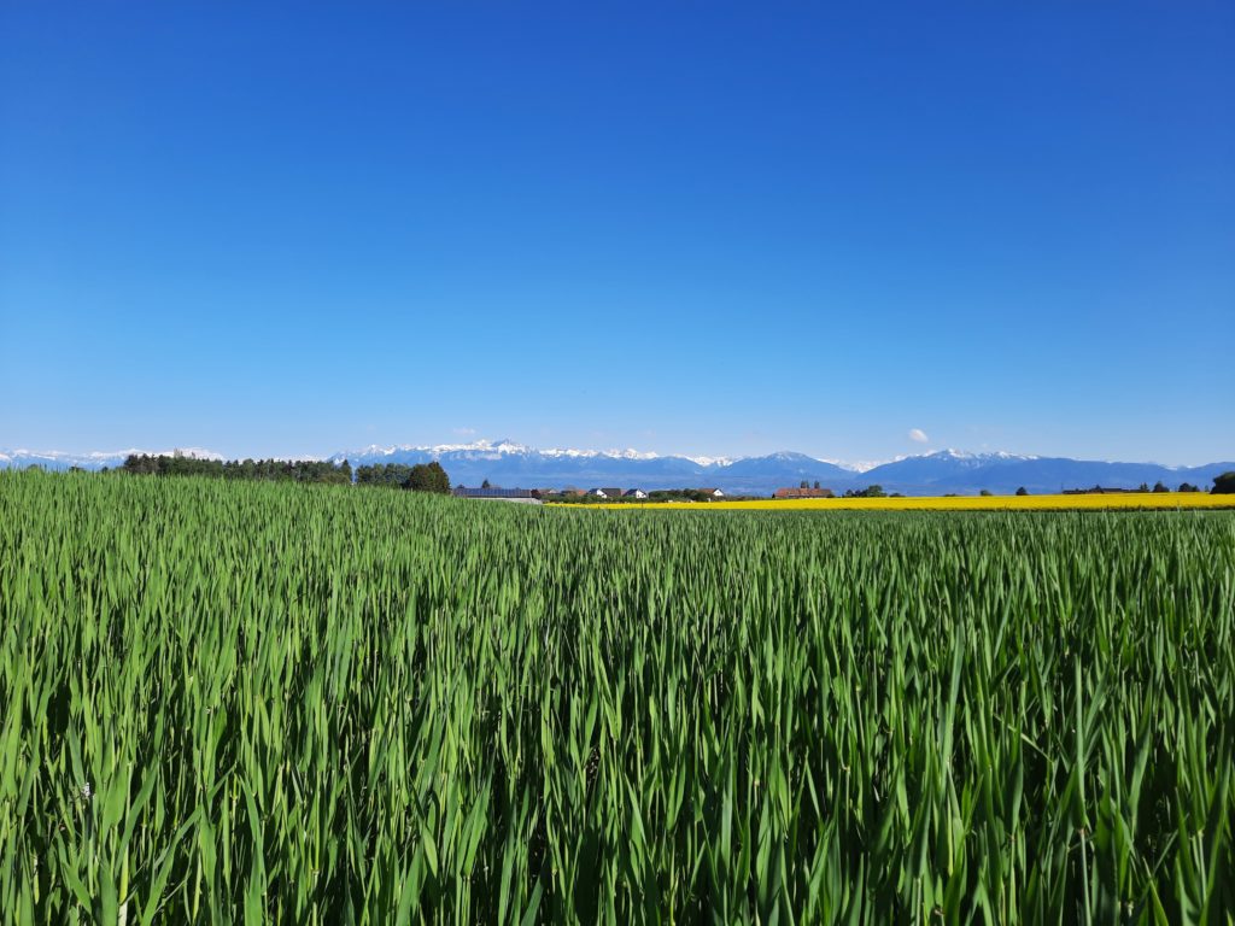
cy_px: 463
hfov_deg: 69.4
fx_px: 892
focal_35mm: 25
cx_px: 618
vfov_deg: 54.9
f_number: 2
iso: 32
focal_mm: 4.6
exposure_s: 1/1242
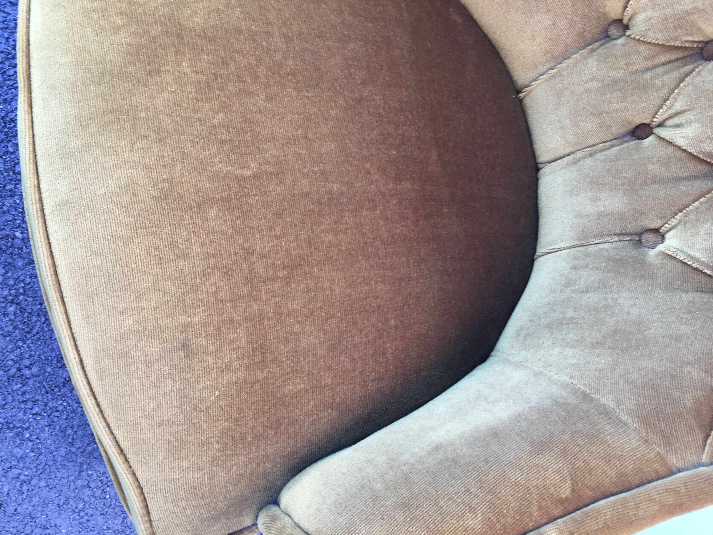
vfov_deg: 48.2
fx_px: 597
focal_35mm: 29
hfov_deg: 61.7
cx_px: 356
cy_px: 268
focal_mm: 4.15
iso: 40
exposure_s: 1/100
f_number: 2.2
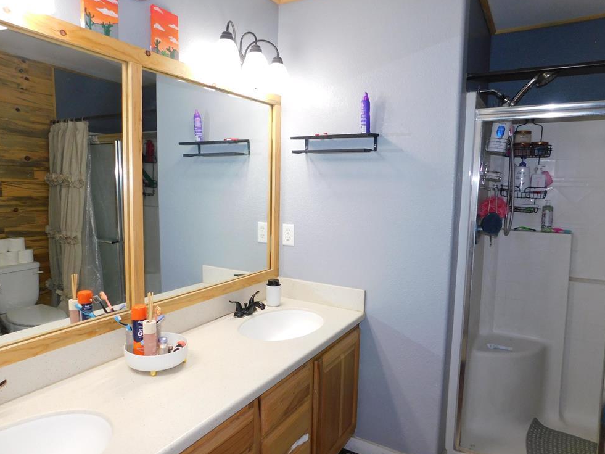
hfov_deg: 71.6
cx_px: 293
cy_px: 231
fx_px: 420
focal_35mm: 24
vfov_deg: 56.8
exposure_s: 1/30
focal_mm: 4
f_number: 3
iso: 180
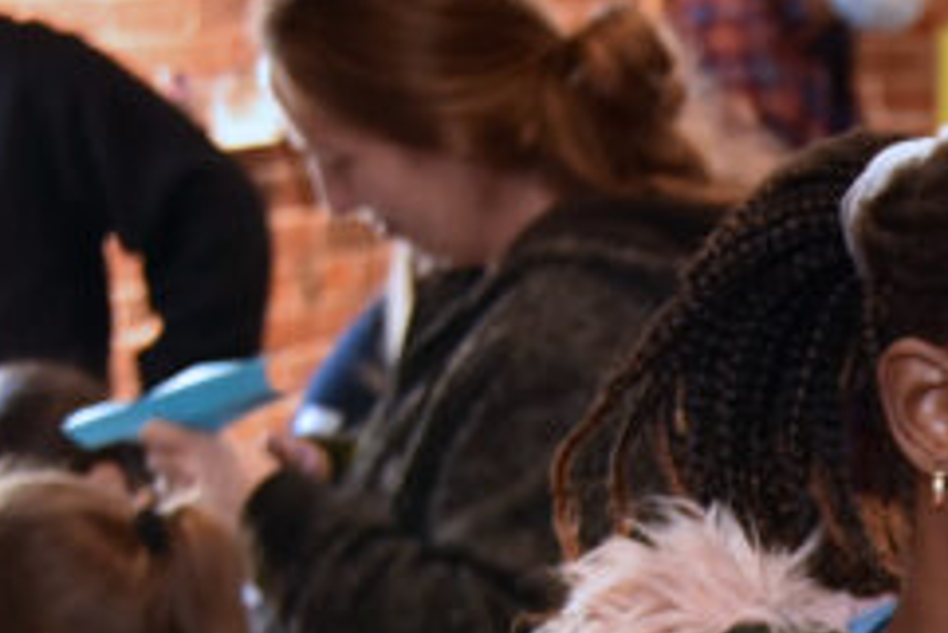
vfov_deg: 7.1
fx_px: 4927
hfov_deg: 10.5
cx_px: 1585
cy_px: 1199
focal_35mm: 187
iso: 1000
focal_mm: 44
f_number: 4.2
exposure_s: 1/100
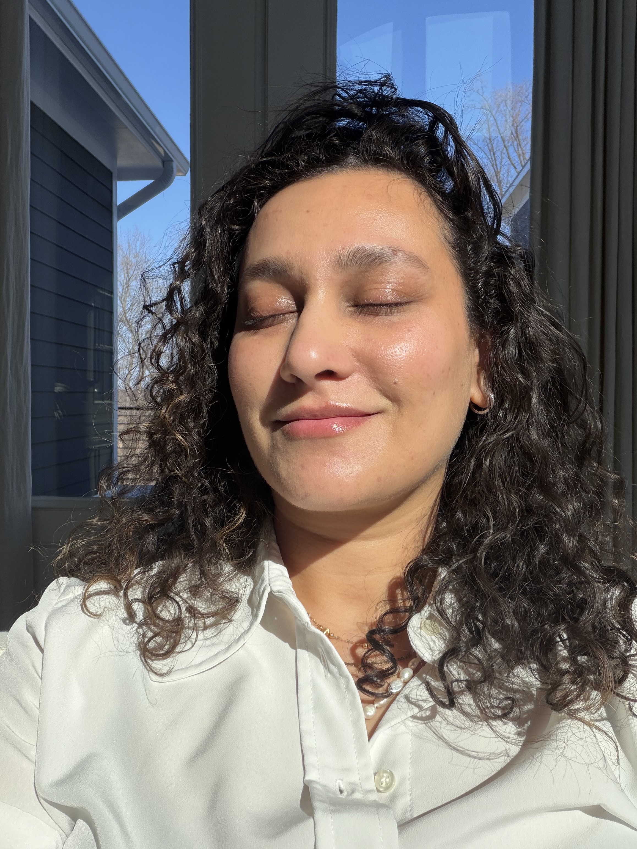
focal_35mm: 30
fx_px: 736
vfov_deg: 60.0
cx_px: 318
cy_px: 424
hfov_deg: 46.8
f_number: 1.9
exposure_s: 1/803
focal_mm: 2.71
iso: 25
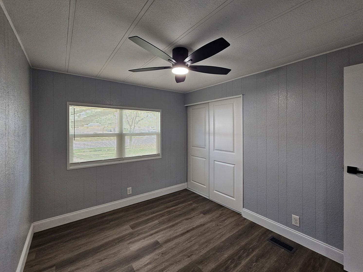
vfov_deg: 85.6
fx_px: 147
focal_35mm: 14
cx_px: 187
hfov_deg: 102.0
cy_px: 131
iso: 160
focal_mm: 2.2
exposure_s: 1/60
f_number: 2.2
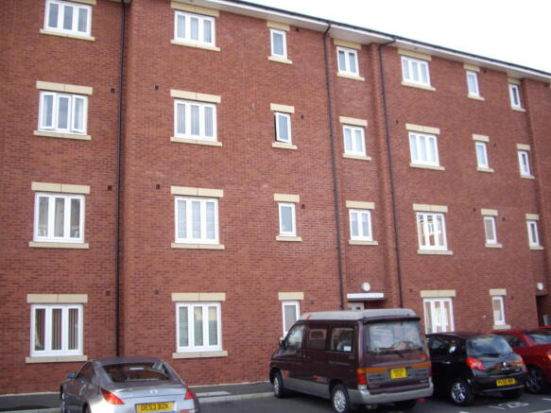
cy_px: 206
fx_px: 605
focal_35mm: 38
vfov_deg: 37.7
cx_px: 276
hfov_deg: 49.0
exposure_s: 1/1000
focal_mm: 7.9
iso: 400
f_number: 2.8
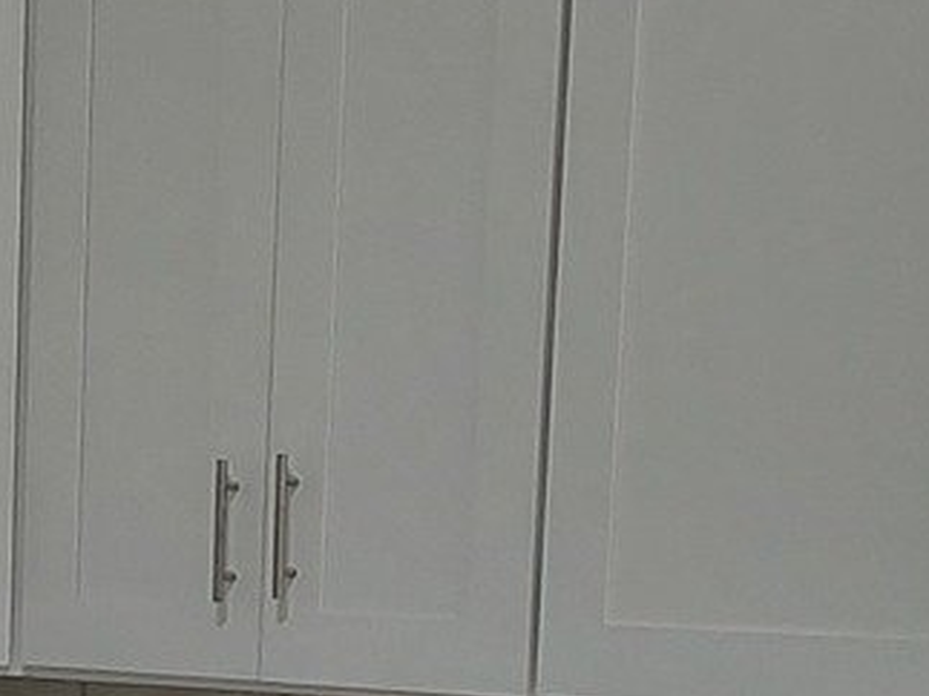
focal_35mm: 125
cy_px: 1009
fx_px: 3353
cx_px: 92
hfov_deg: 15.6
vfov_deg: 11.4
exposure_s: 1/60
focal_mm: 2.91
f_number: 1.9
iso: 100
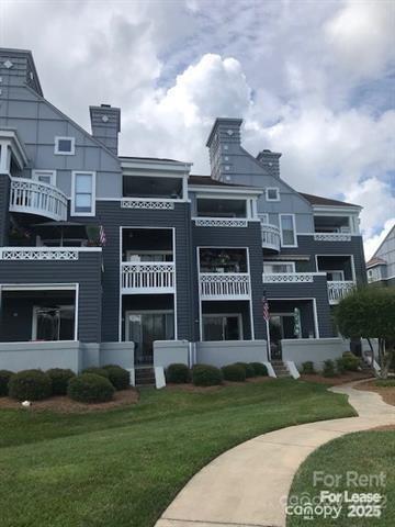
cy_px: 264
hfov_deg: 49.7
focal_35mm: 28
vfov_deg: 63.4
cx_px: 198
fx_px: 426
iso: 20
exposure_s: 1/2907
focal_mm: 3.99
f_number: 1.8
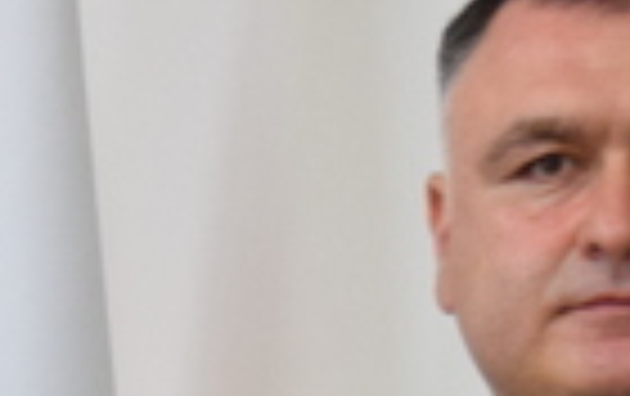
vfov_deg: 4.4
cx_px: 153
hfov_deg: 7.1
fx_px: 5090
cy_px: 947
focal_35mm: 296
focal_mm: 34
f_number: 4.5
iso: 1250
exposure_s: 1/60
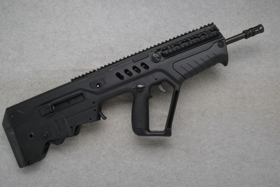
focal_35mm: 30
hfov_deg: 61.9
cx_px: 140
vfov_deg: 43.6
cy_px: 94
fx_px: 233
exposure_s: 1/125
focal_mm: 20
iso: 3200
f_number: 25
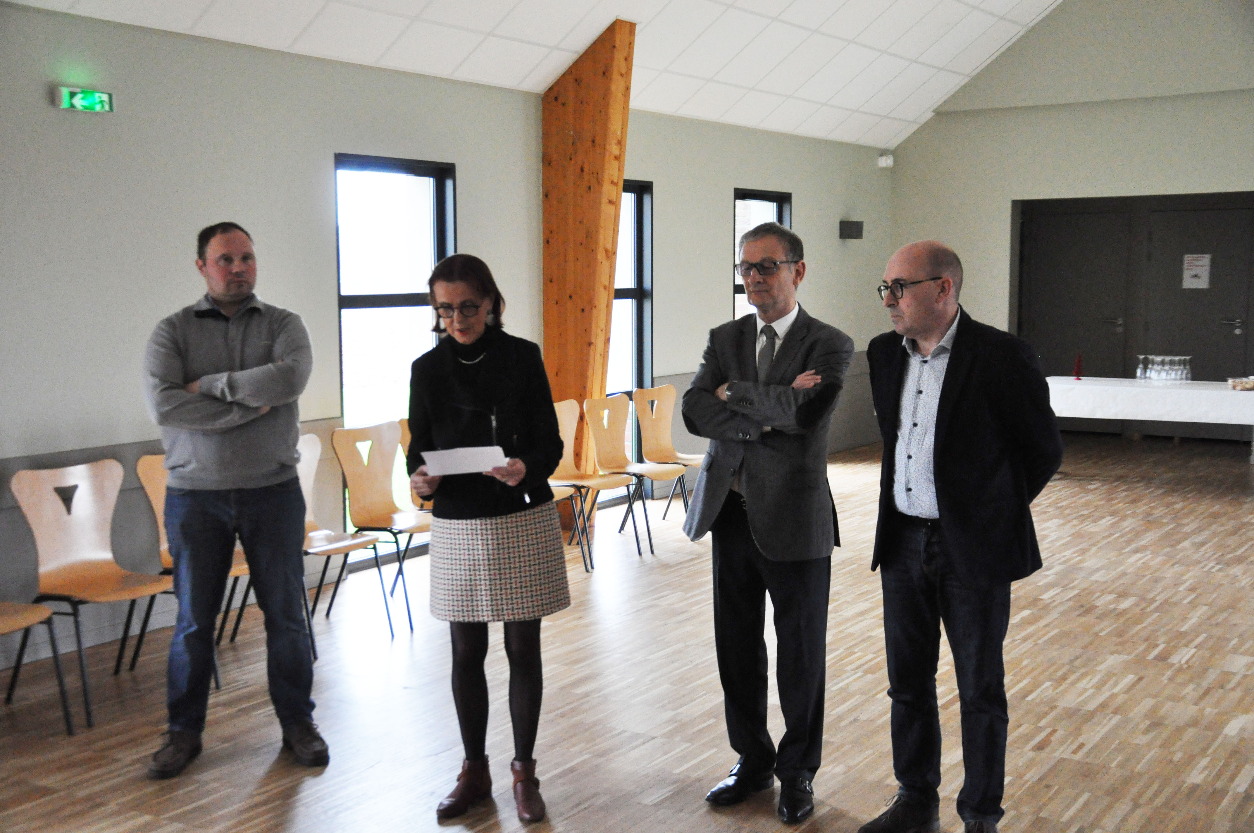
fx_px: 1461
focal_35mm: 42
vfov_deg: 31.8
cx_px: 627
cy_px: 416
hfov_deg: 46.4
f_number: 4
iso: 2000
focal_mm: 28
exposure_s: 1/60
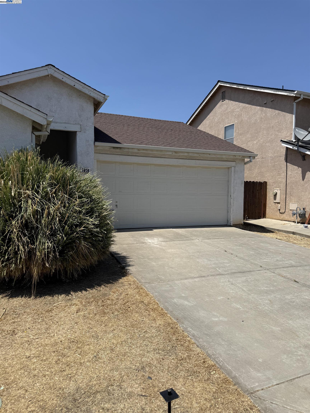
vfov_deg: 71.6
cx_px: 155
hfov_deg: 56.8
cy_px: 206
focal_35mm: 24
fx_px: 287
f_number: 1.78
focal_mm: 6.76
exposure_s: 1/6711
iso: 80
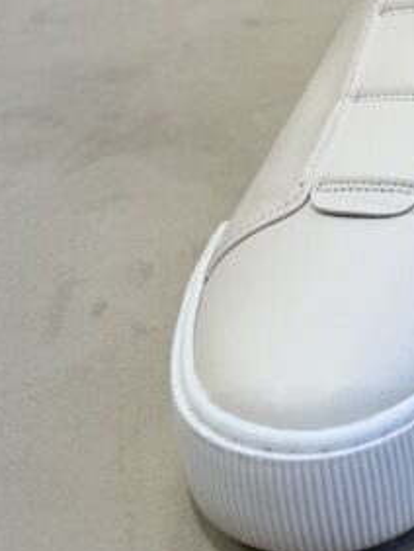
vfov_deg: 26.2
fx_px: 1083
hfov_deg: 19.5
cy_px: -63
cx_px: 576
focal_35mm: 68
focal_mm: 6.76
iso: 64
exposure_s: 1/198
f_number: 1.78
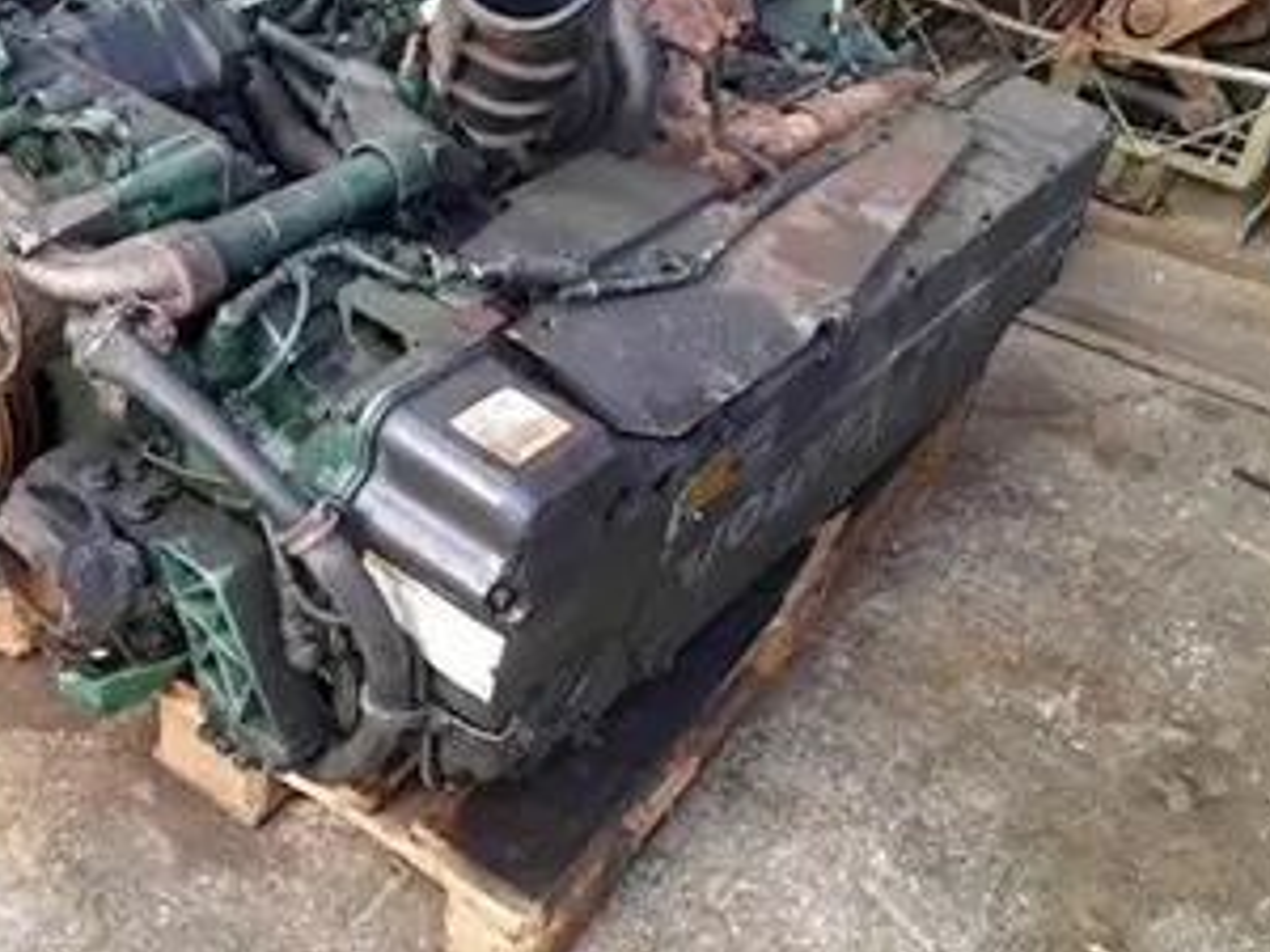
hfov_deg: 45.5
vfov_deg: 35.8
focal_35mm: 40
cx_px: 351
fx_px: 1468
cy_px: 368
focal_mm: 4.6
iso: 320
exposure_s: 1/25
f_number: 2
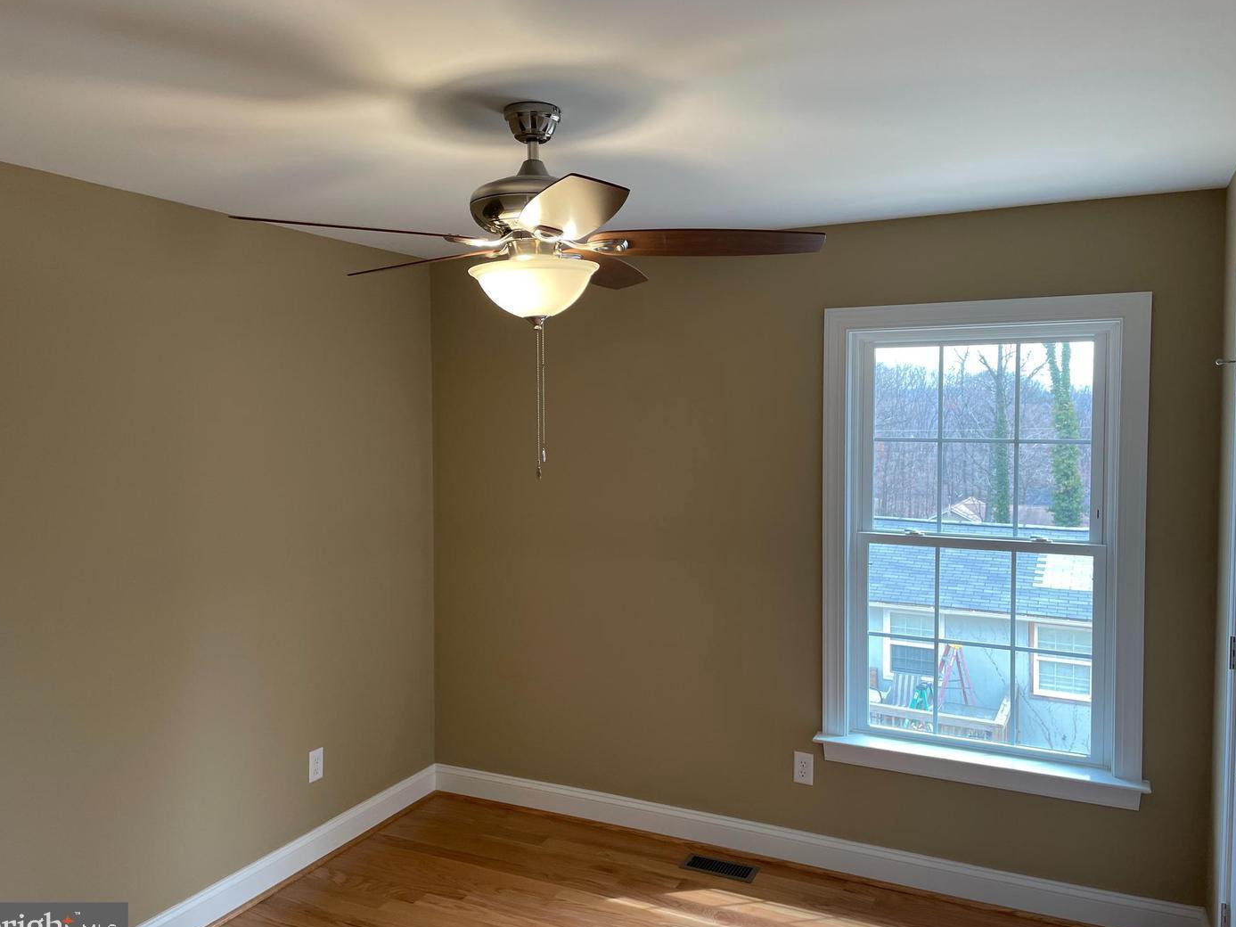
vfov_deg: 51.3
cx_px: 613
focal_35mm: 27
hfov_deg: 65.3
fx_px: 964
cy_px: 472
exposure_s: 1/120
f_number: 1.6
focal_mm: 4.2
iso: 80
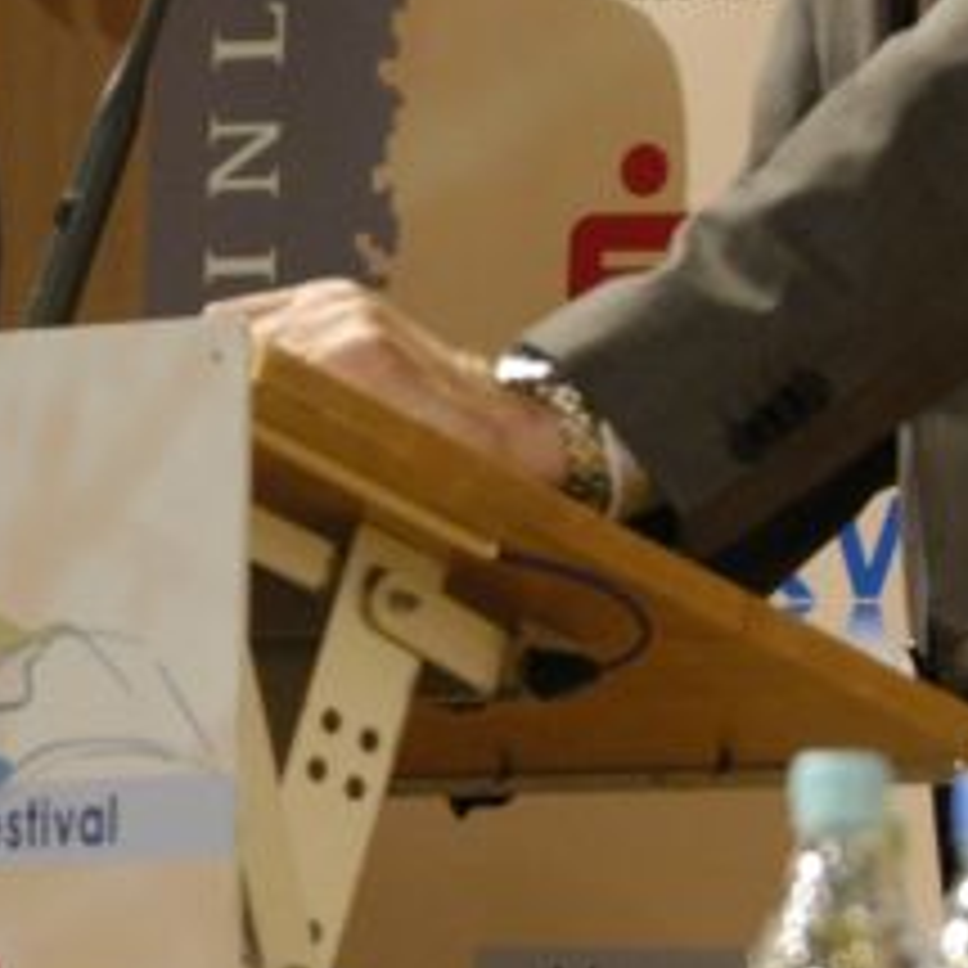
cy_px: 110
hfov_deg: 3.1
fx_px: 17654
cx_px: -630
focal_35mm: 558
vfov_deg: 3.1
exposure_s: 1/60
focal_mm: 92
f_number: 3.2
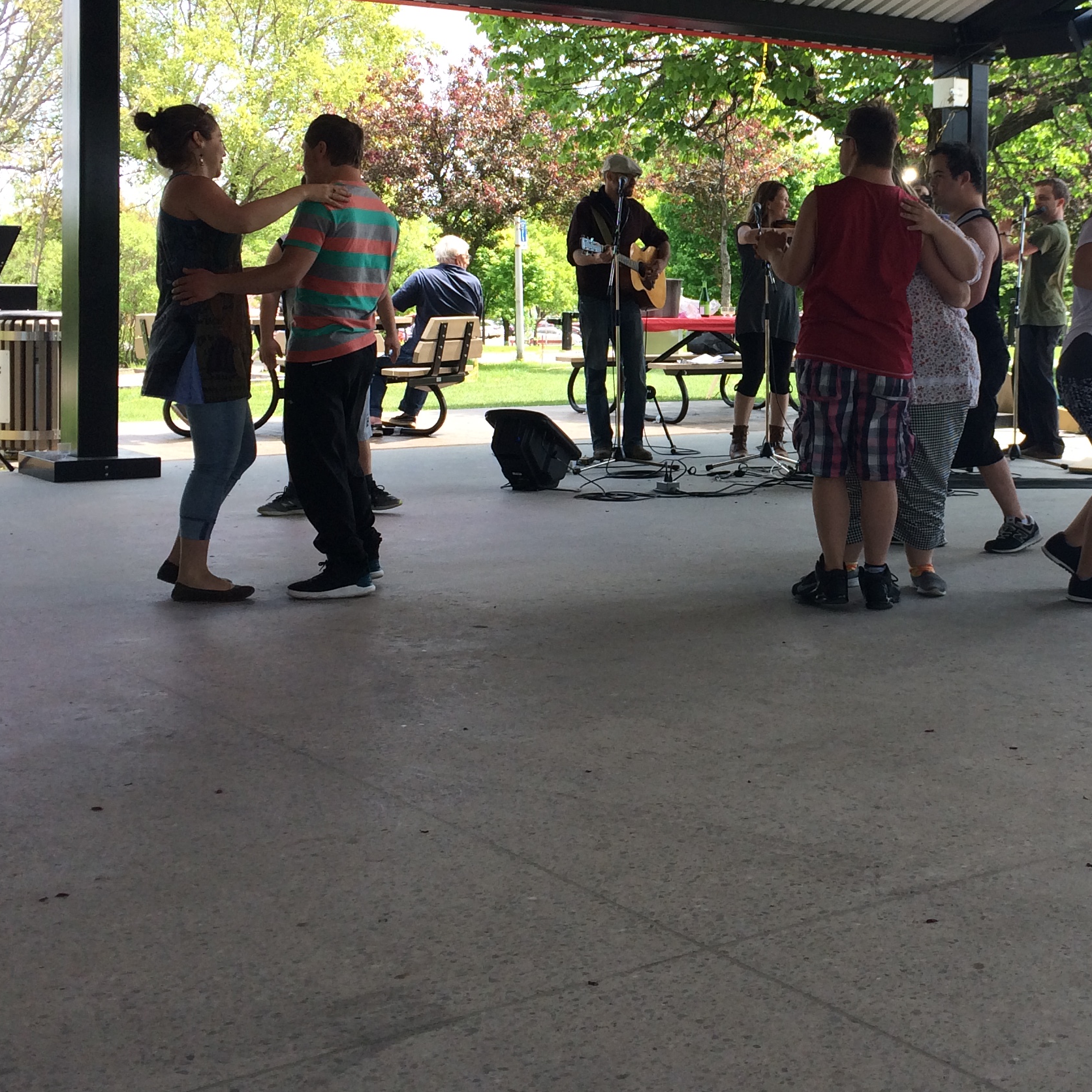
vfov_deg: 33.5
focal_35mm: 50
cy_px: 315
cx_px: 834
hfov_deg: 33.3
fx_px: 1785
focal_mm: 4.15
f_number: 2.2
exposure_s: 1/345
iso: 32
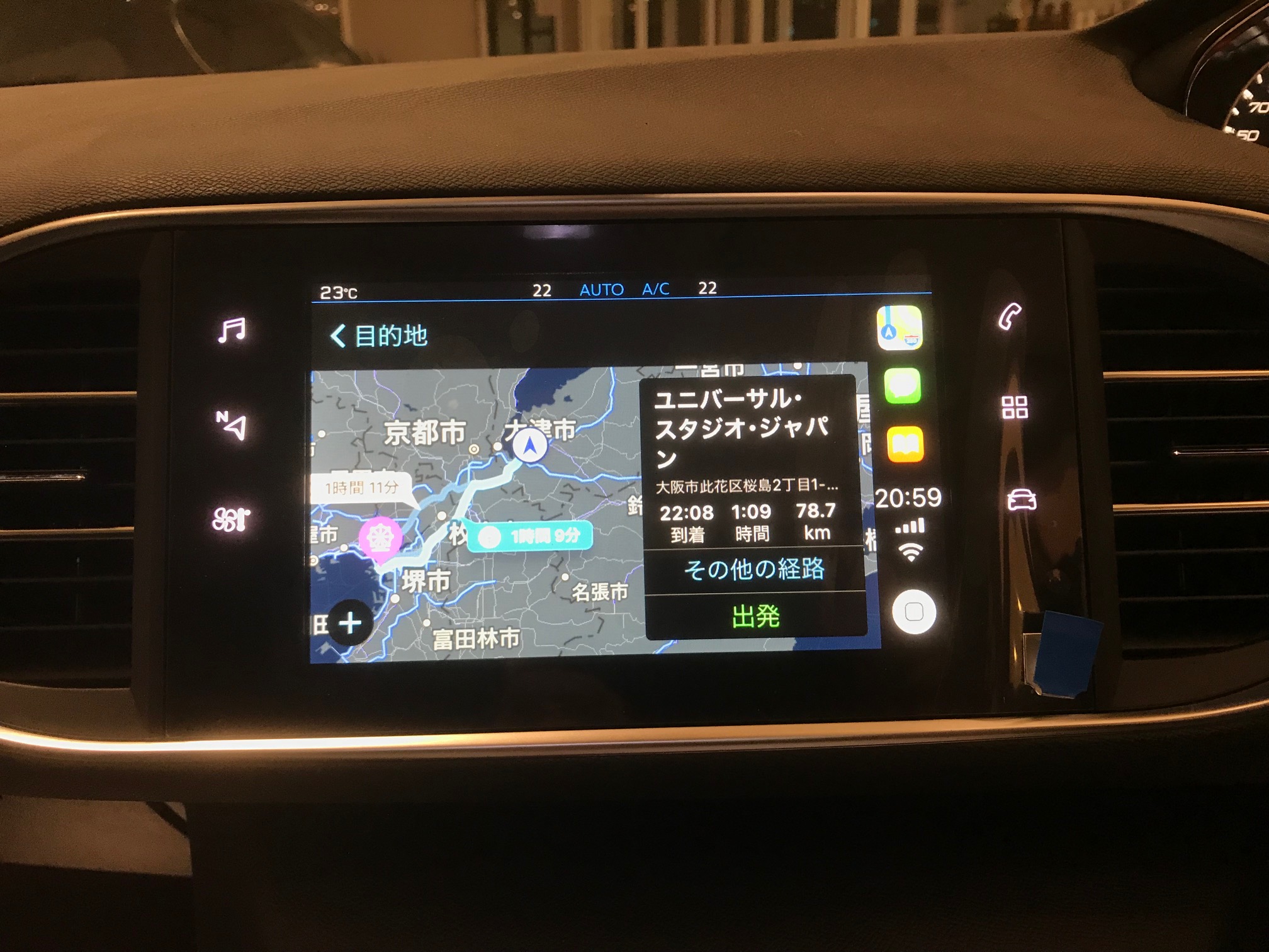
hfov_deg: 63.4
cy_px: 476
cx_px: 634
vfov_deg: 49.7
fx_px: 1026
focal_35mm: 28
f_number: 1.8
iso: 40
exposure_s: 1/30
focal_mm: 3.99
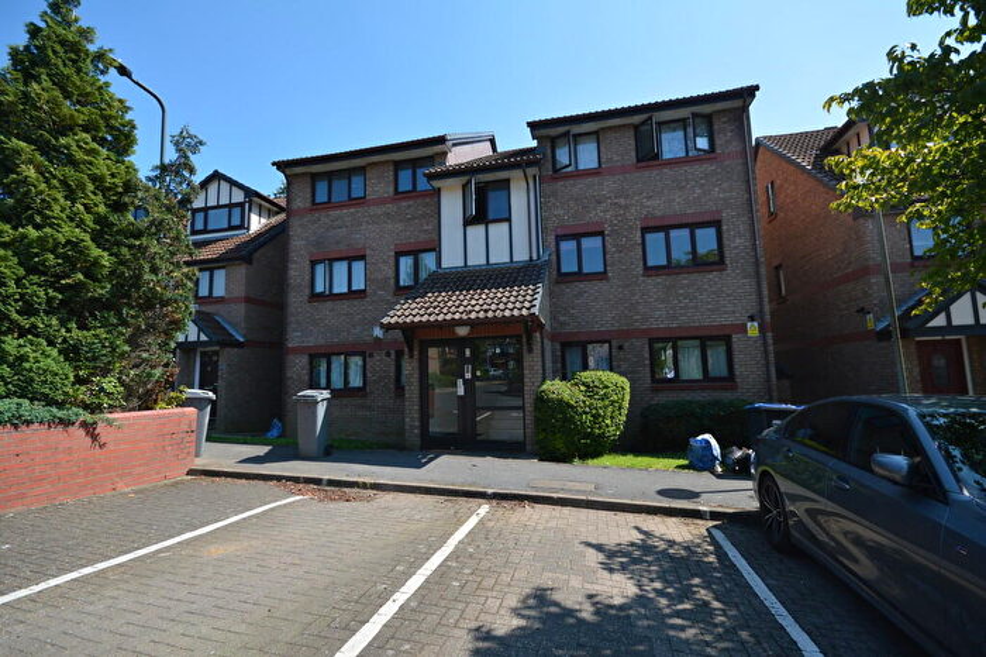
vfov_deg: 77.3
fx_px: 411
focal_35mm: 15
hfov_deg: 100.4
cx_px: 493
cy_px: 328
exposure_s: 1/200
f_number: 7.1
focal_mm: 10
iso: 100
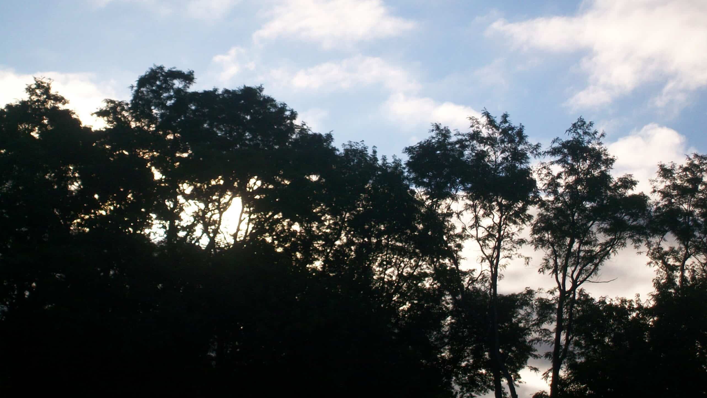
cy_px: 151
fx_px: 1781
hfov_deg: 22.5
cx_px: 354
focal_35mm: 95
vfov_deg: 12.7
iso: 64
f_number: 4.3
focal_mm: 14.3
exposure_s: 1/800
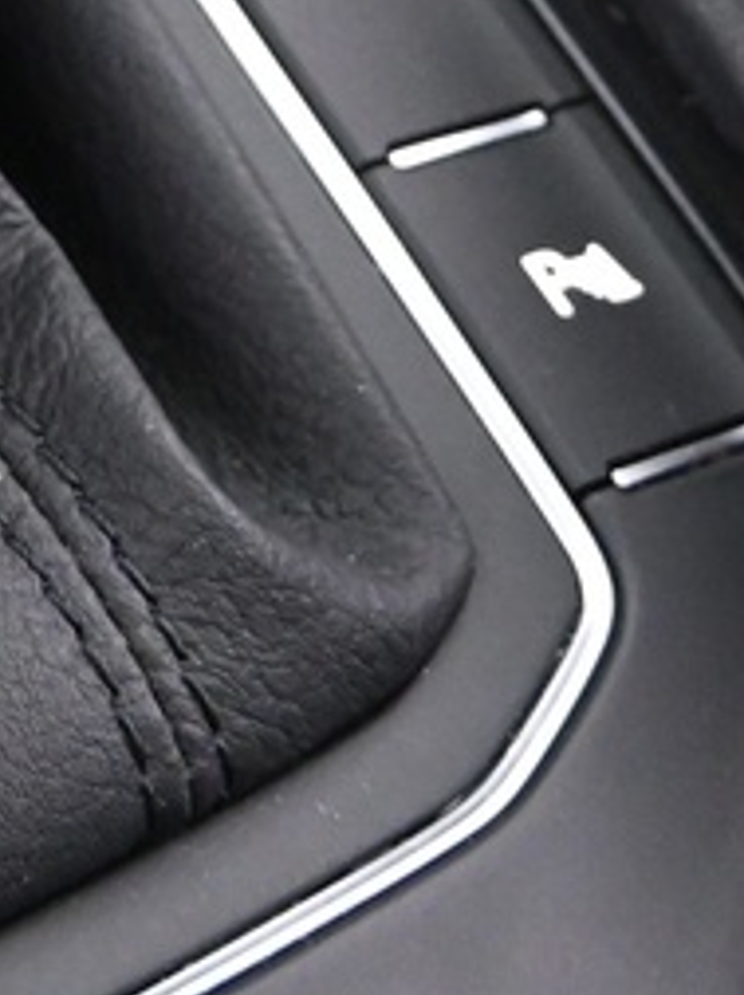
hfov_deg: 9.4
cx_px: -720
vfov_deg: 12.9
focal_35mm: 148
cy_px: -334
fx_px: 4252
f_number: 3.5
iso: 2500
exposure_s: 1/10
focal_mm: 16
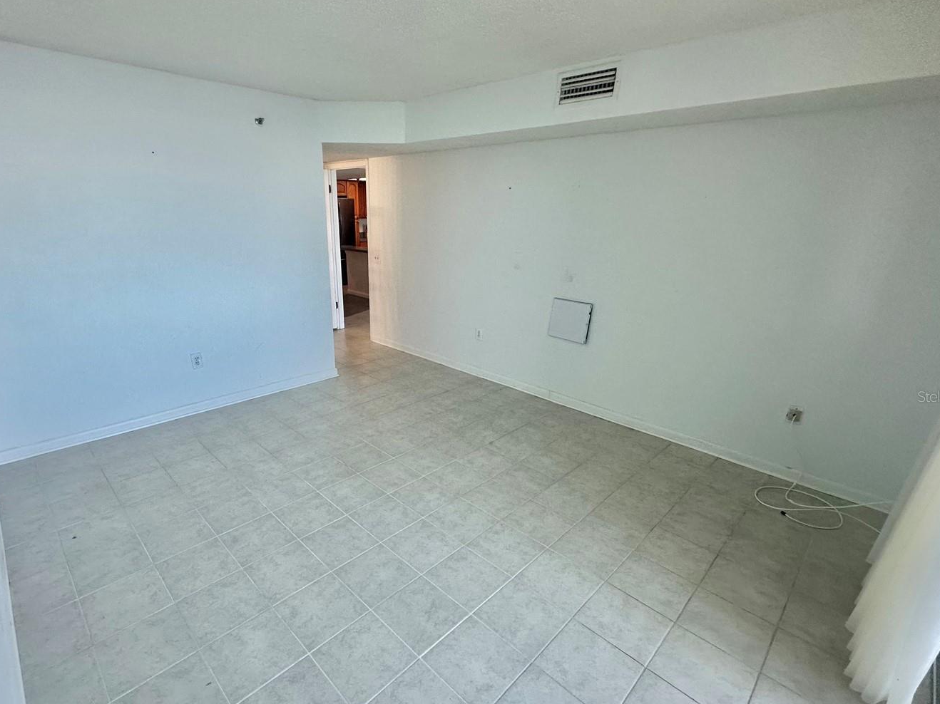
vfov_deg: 74.4
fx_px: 462
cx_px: 414
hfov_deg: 90.6
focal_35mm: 17
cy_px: 396
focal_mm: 2.22
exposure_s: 1/120
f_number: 2.2
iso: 200
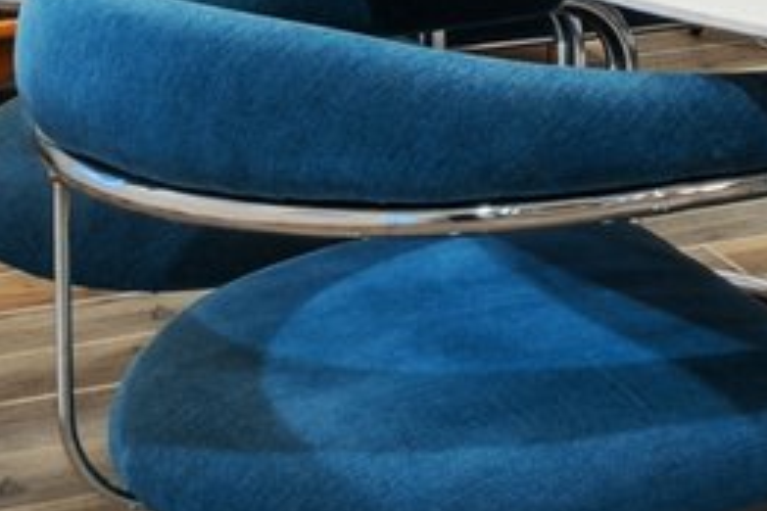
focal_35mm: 161
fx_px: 3428
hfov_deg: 12.0
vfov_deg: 7.8
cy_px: -766
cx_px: 1264
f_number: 8
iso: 320
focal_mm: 20.5
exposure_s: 1/8
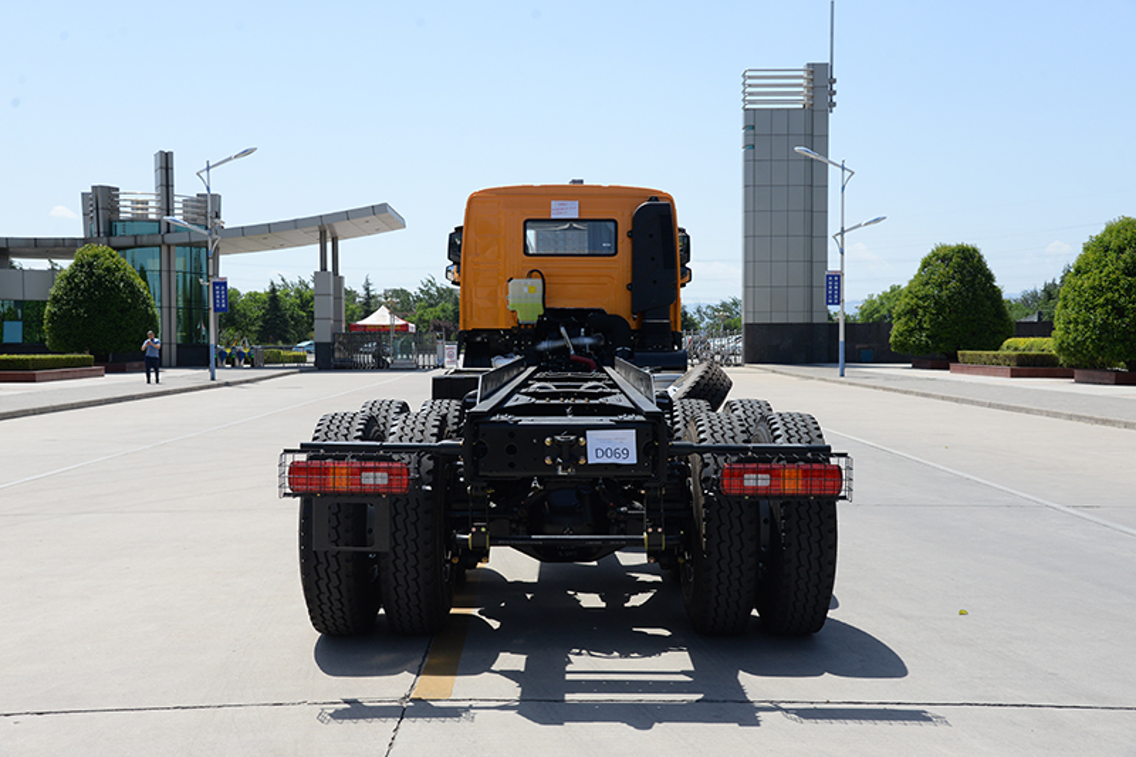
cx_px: 568
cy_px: 378
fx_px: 1199
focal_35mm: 38
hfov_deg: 50.7
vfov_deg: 35.0
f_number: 6.3
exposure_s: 1/1250
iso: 500
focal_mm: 38
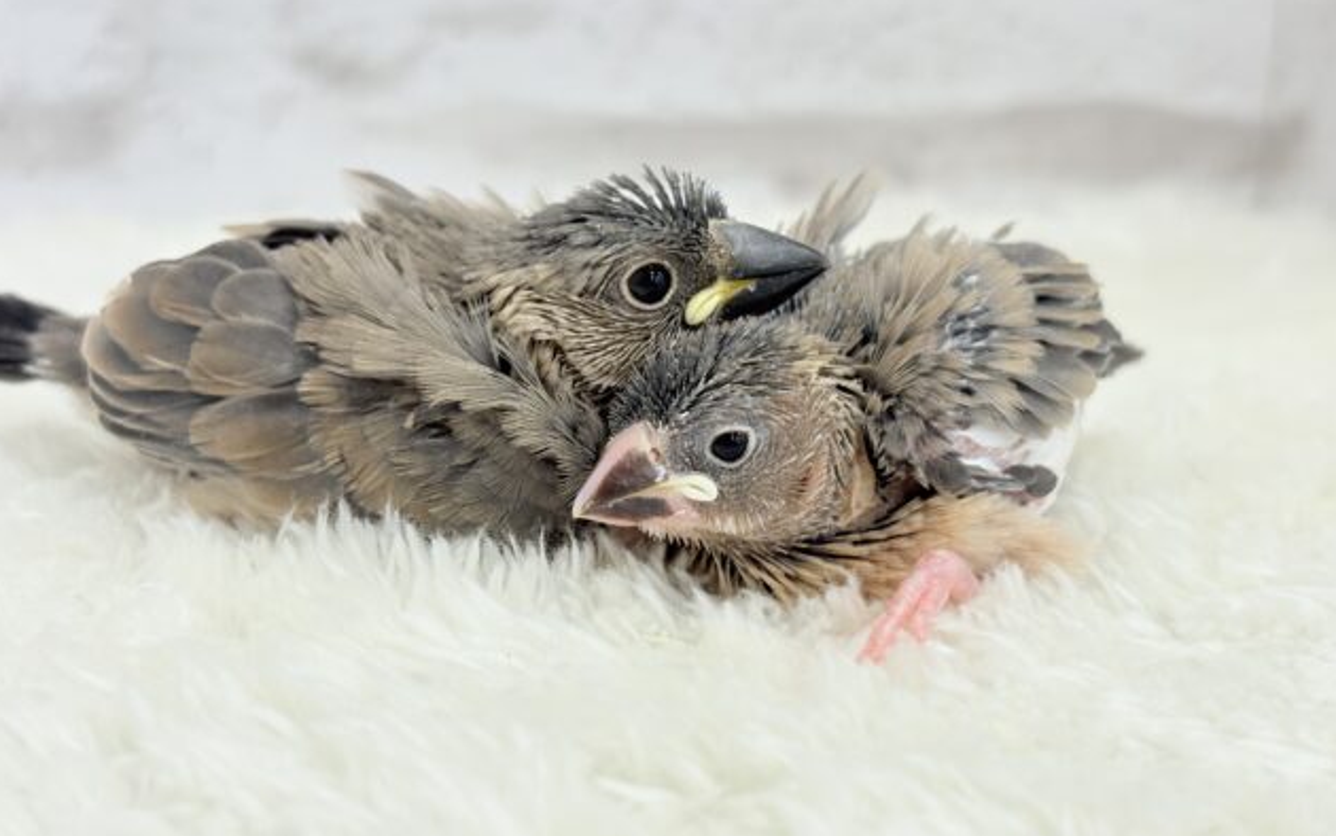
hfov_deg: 36.3
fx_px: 2039
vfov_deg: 23.2
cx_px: 666
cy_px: 395
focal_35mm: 56
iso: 50
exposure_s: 1/50
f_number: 1.6
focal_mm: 5.96
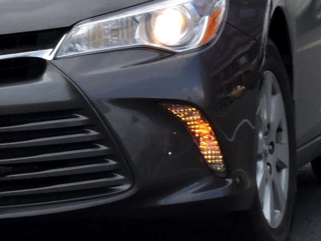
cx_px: 22
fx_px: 5200
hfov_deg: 3.5
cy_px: -41
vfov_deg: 2.6
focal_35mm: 561
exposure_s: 1/250
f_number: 5.3
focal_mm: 32.2
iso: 125
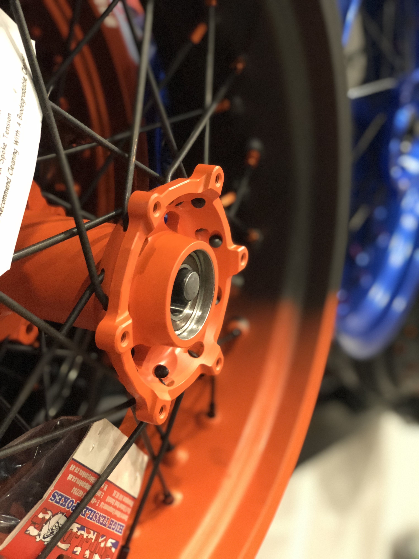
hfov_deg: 28.0
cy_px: 280
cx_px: 210
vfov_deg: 36.8
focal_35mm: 52
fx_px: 839
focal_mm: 6
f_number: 2.4
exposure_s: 1/8
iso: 200
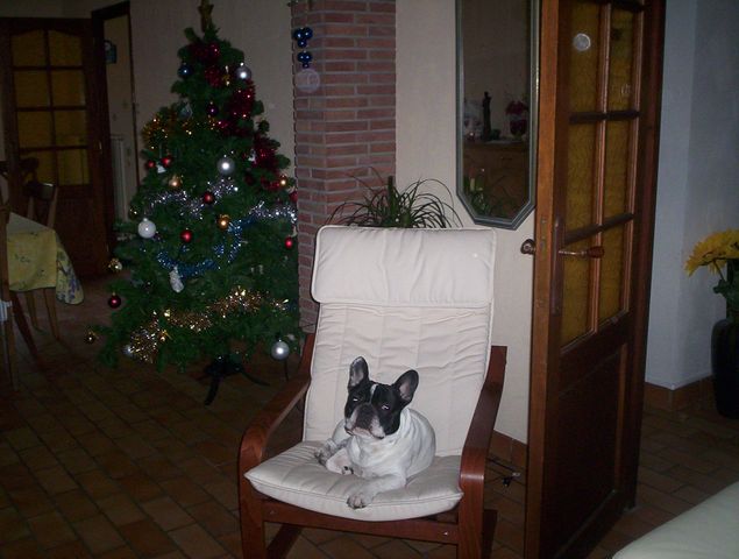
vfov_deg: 37.9
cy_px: 280
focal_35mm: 38
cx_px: 370
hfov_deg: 48.9
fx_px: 814
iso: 140
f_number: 4.5
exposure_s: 1/60
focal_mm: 4.99
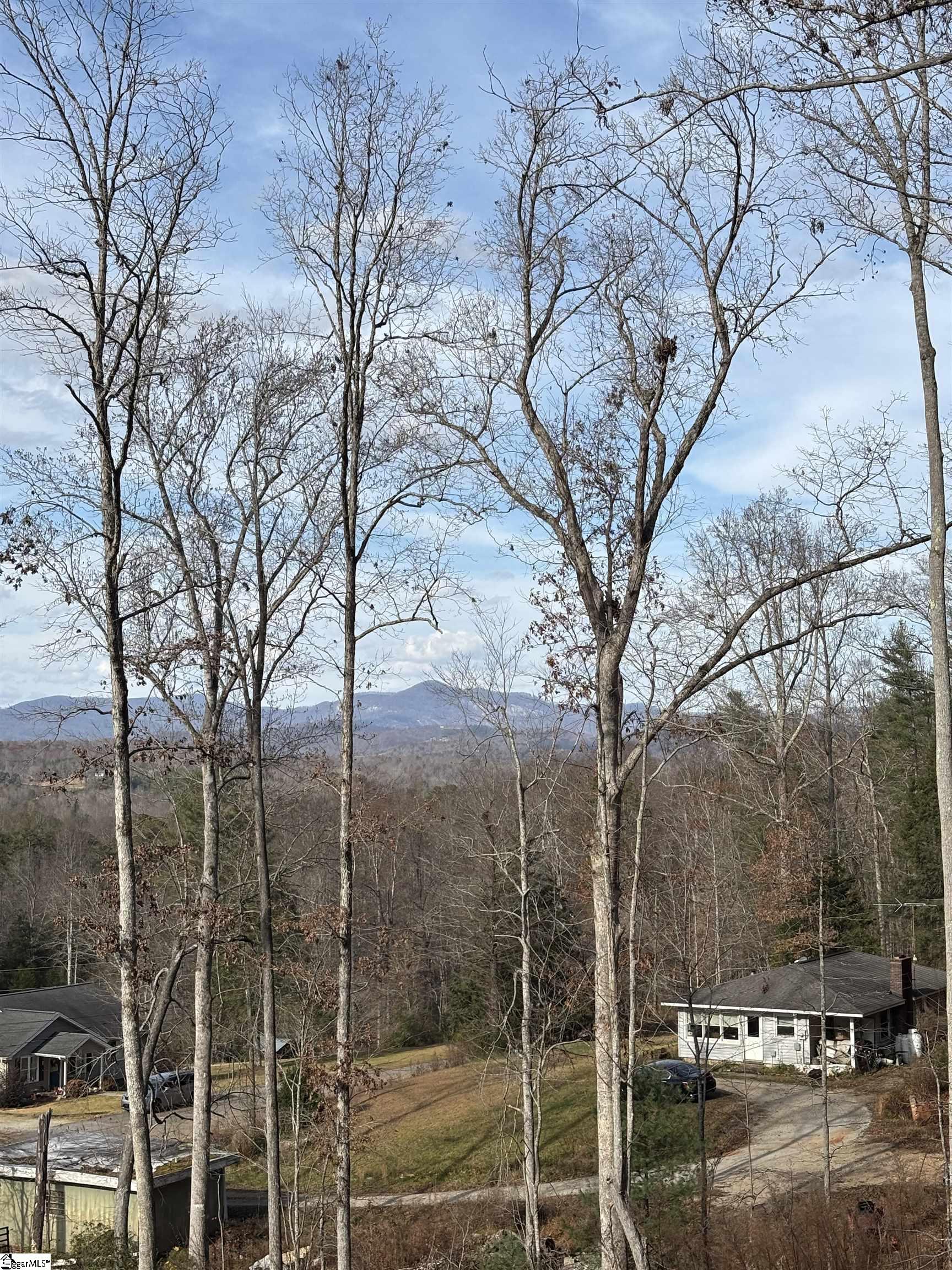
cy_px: 635
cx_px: 476
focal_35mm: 52
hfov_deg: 28.0
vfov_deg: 36.8
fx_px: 1907
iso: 40
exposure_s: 1/2710
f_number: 1.6
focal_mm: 5.96
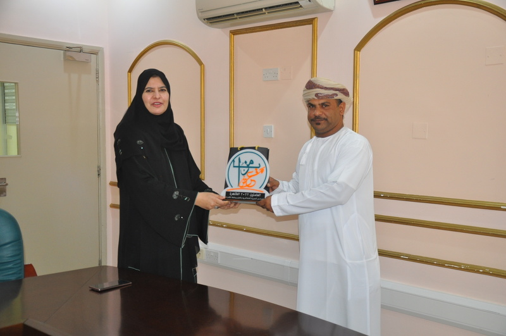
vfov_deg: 31.8
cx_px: 253
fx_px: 589
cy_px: 168
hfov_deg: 46.5
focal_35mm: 42
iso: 800
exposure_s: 1/60
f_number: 4
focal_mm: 28
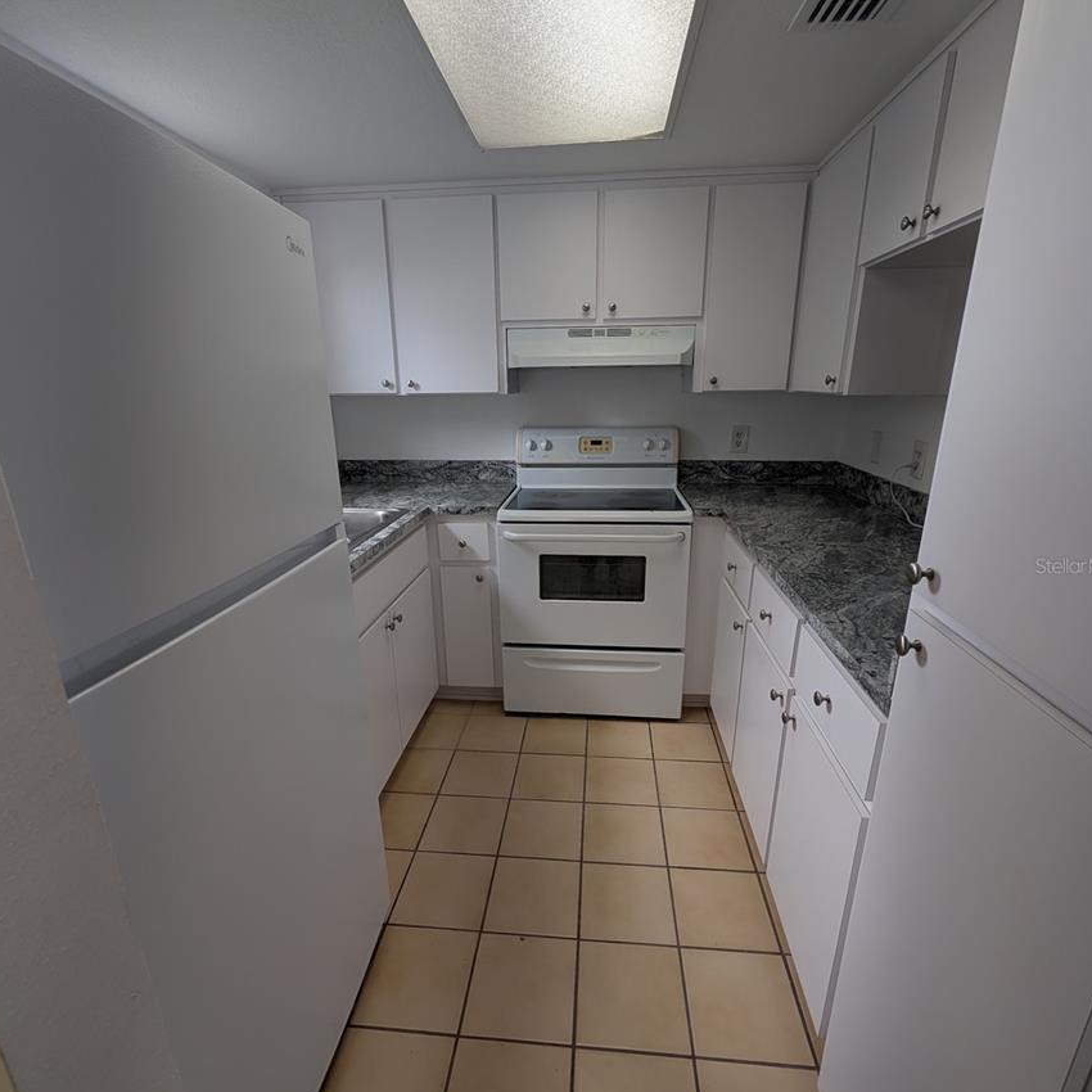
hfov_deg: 91.1
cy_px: 565
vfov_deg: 91.1
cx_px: 547
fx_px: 535
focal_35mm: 15
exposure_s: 1/164
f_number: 1.7
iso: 45
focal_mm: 2.02
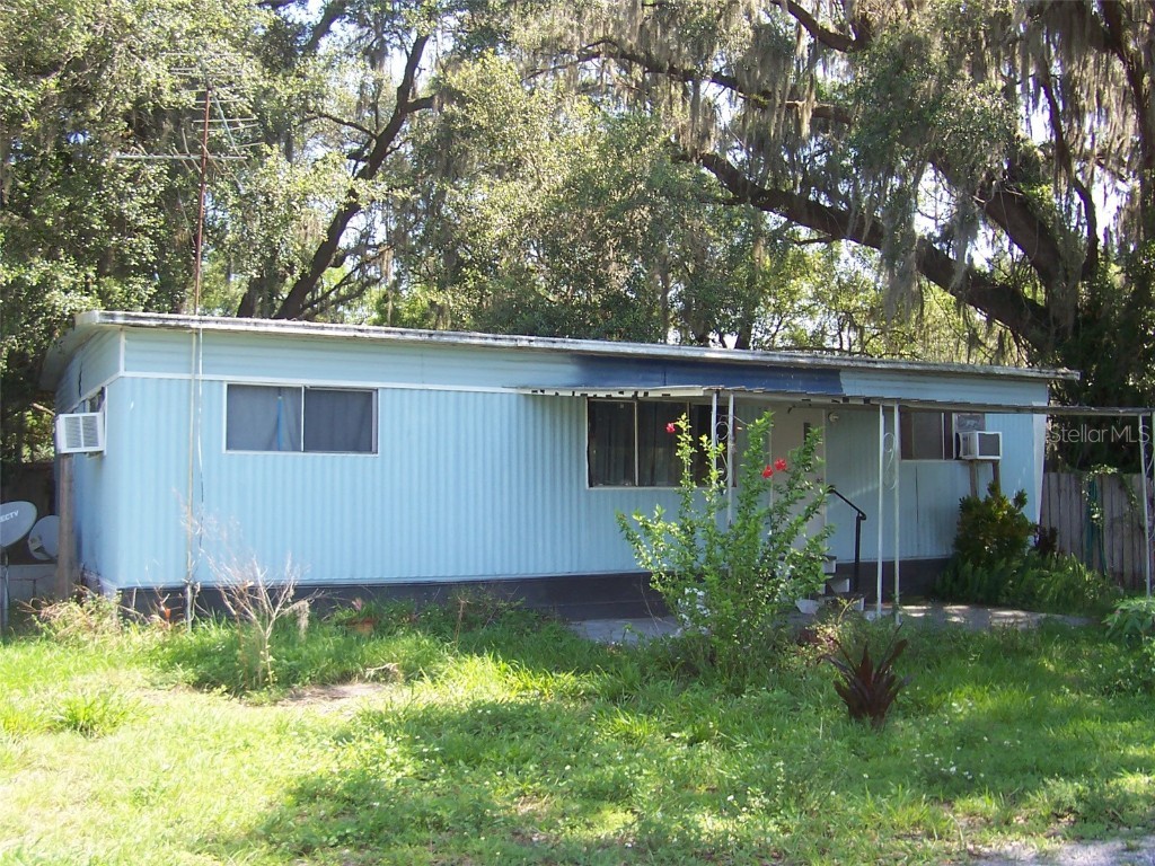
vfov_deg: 38.7
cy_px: 433
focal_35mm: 37
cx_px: 578
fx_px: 1235
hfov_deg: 50.1
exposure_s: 1/250
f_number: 2.8
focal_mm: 5.6
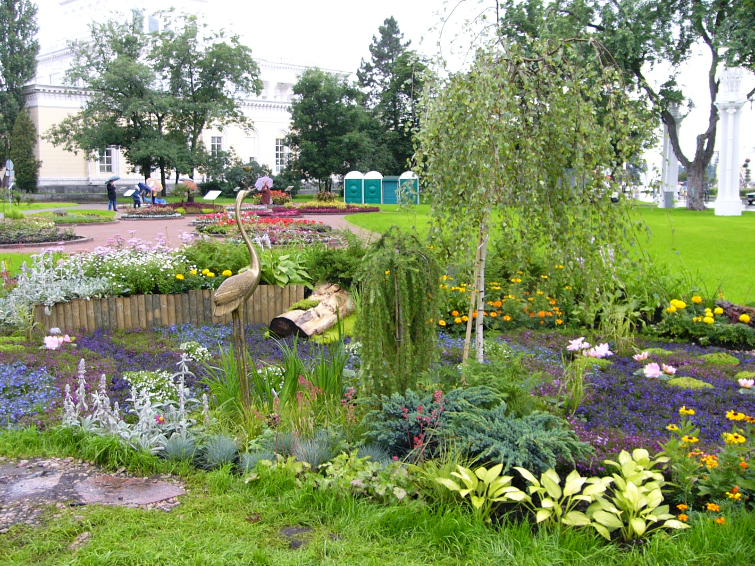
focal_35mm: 38
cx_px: 378
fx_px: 829
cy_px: 283
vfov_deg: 37.7
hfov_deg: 49.0
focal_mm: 5
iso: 75
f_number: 2.8
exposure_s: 1/60
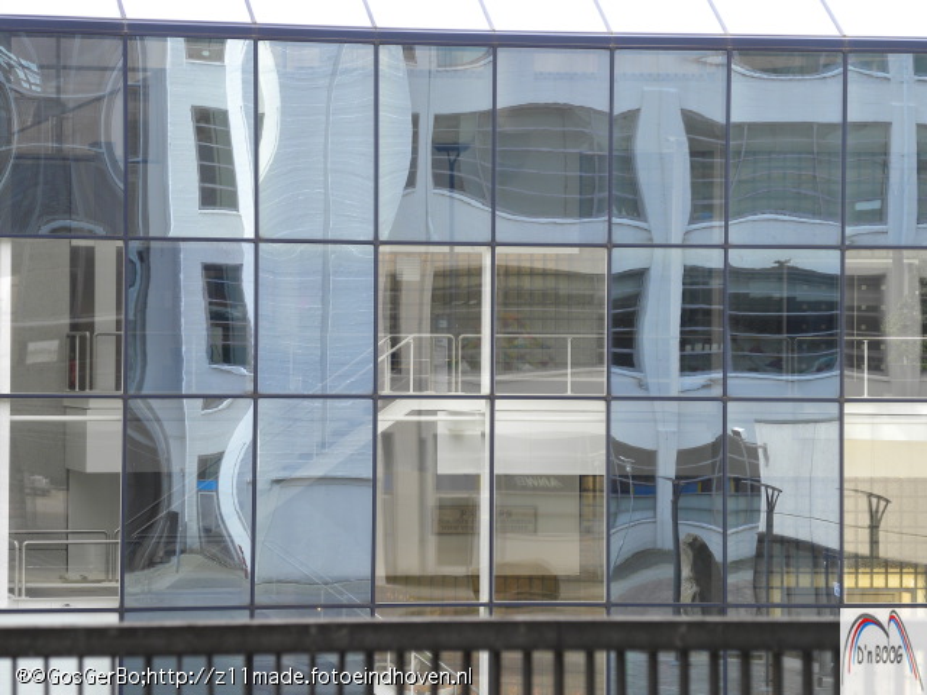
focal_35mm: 162
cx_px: 464
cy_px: 348
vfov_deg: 9.2
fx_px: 4338
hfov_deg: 12.2
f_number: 4.5
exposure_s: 1/80.2
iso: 69
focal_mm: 28.8
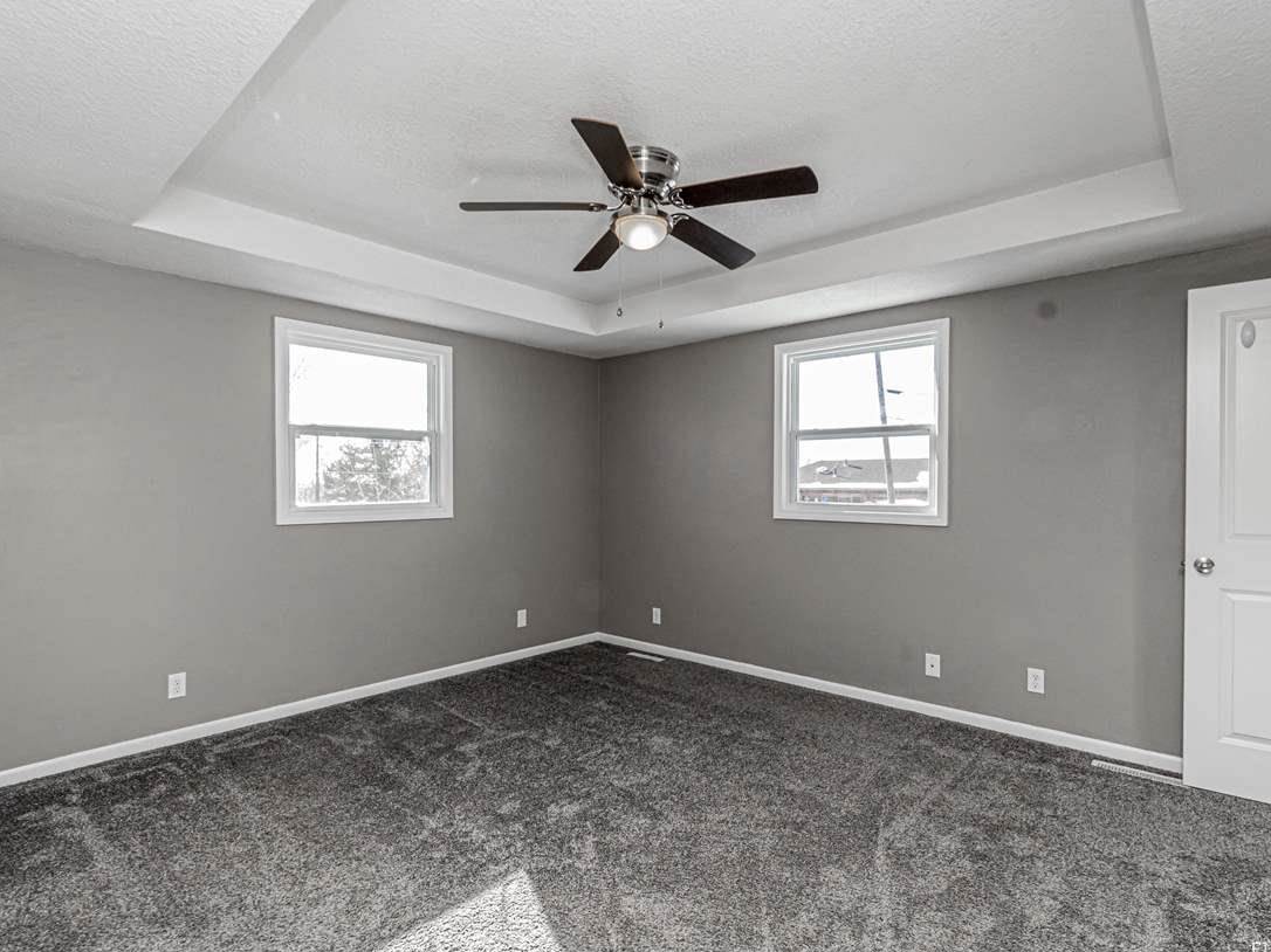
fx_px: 624
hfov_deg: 91.0
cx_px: 636
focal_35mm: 17
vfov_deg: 74.7
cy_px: 489
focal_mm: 10
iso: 640
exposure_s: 1/60
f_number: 10
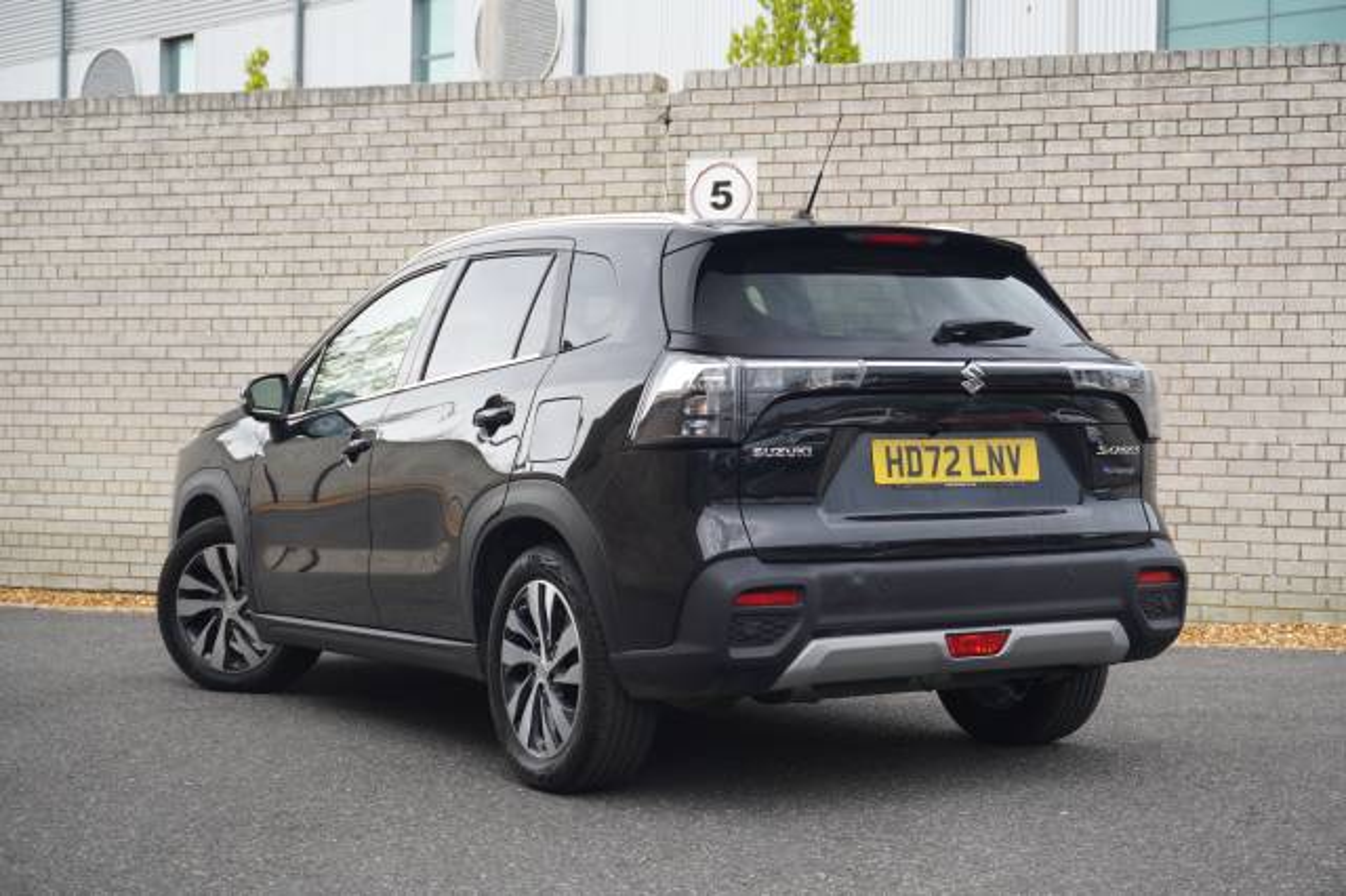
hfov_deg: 35.1
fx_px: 2130
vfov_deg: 23.8
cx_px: 673
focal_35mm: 57
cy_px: 448
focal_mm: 38
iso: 250
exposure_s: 1/160
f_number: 5.6
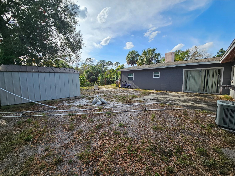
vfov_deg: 89.9
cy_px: 88
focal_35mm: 13
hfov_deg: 106.2
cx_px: 118
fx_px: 88
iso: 50
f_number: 2.2
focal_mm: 2.2
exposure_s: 1/1304
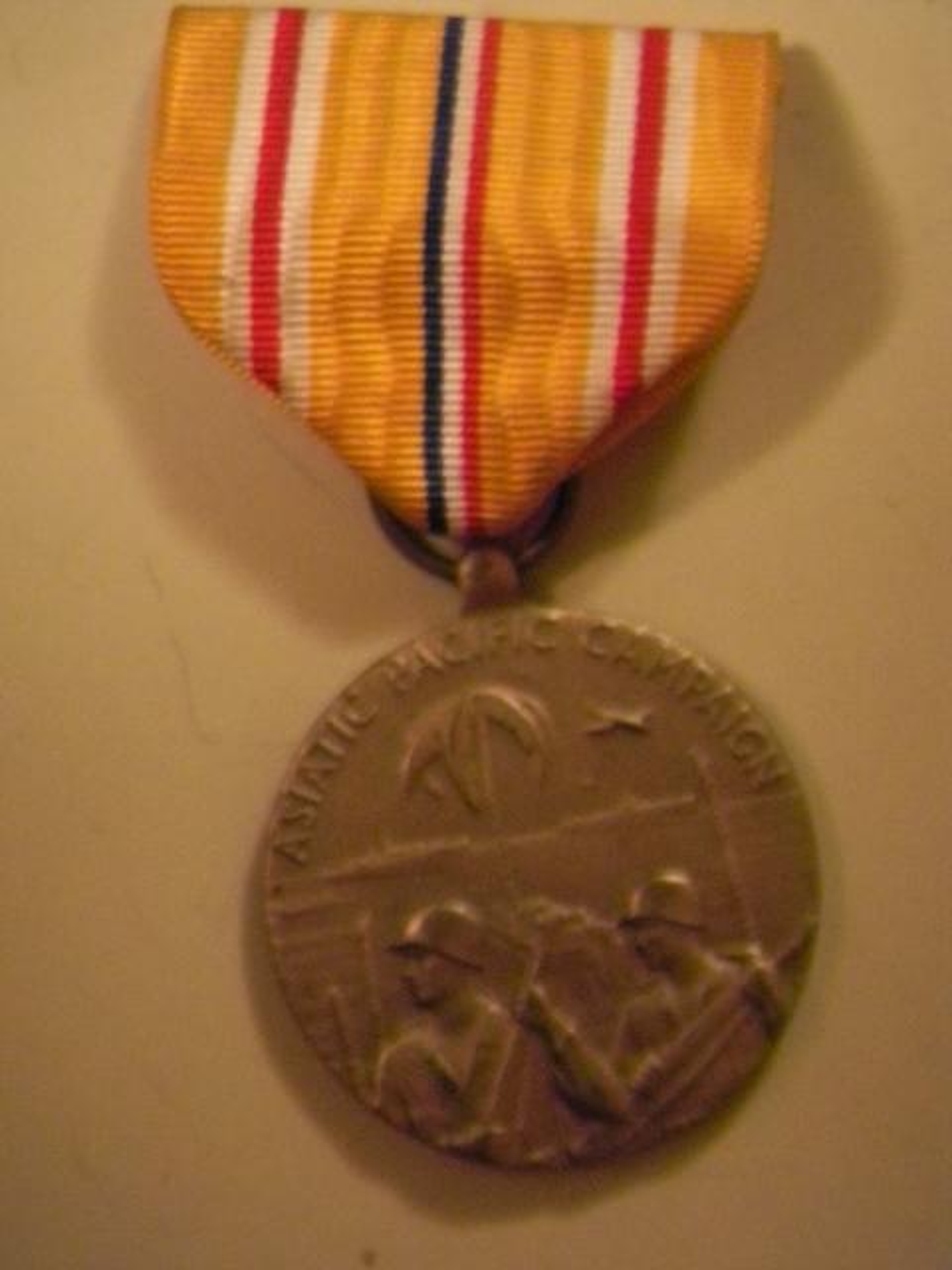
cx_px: 476
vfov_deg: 16.0
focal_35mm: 123
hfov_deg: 12.0
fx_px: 4510
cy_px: 635
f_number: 5.5
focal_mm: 22.1
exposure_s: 1/13.2
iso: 800
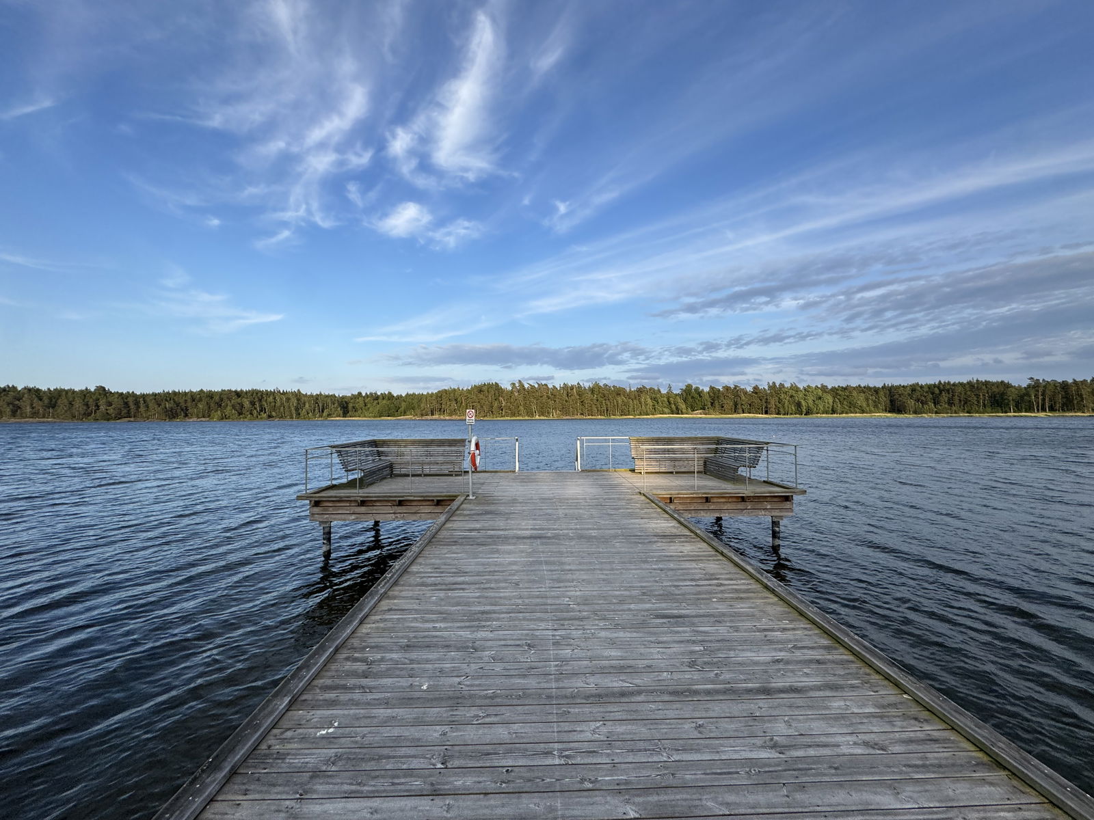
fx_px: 442
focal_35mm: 14
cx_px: 547
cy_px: 410
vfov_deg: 85.7
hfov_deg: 102.1
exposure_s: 1/831
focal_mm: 2.22
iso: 40
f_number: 2.2
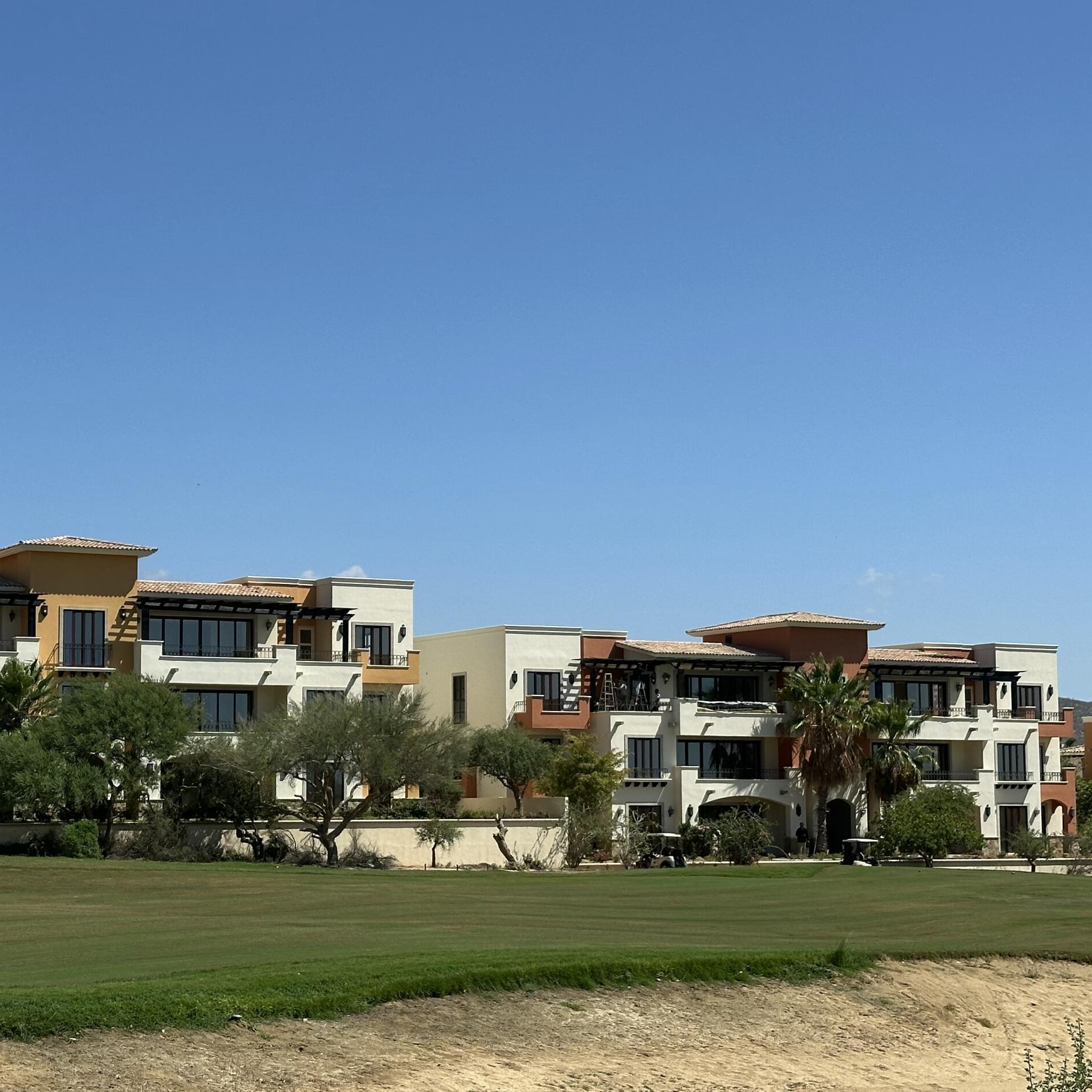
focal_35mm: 67
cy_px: 571
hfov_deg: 25.7
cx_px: 418
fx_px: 2391
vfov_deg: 25.7
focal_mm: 6.86
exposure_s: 1/6211
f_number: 1.78
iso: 64
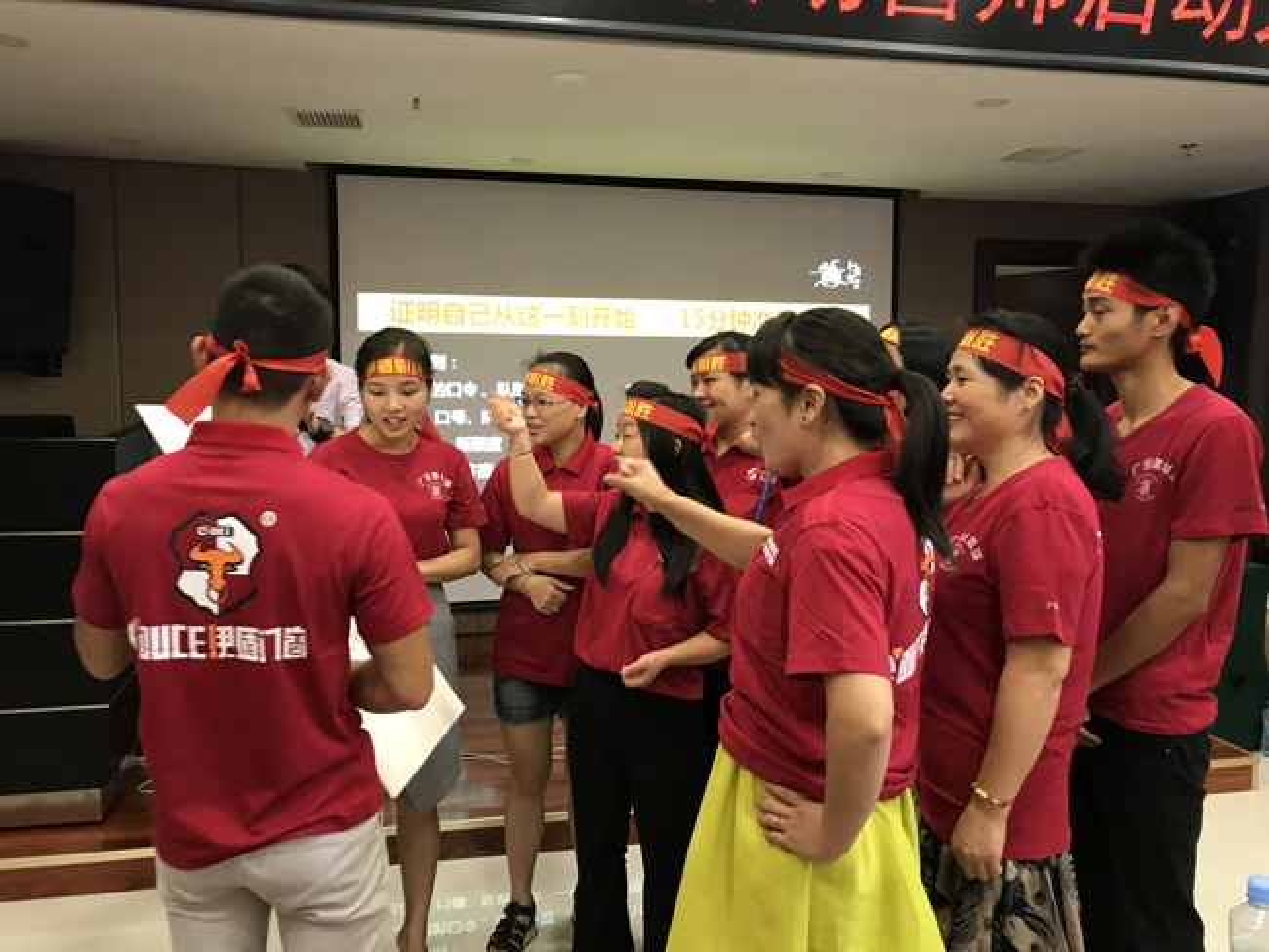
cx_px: 634
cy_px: 476
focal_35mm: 28
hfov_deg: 63.4
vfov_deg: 49.8
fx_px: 1027
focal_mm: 3.99
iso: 64
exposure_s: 1/17
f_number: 1.8
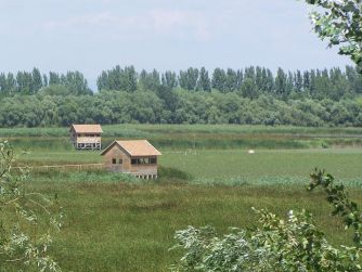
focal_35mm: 233
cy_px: 140
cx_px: 128
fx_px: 2438
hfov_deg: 8.5
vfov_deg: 6.4
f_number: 4.5
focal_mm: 23.1
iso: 64
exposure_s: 1/250
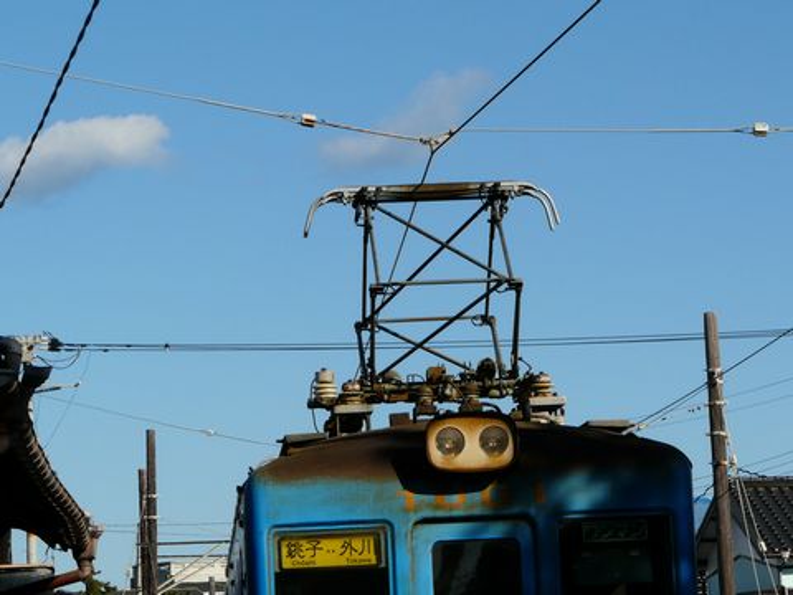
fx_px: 4124
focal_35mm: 180
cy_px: 298
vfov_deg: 8.2
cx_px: 396
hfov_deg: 11.0
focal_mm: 23.1
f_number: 8
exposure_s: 1/500
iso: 100
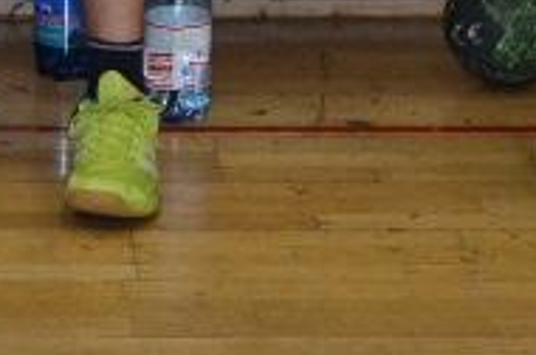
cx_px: 78
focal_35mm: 285
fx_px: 4236
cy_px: -613
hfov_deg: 7.2
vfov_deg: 4.6
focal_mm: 30
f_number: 4.2
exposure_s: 1/250
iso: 800
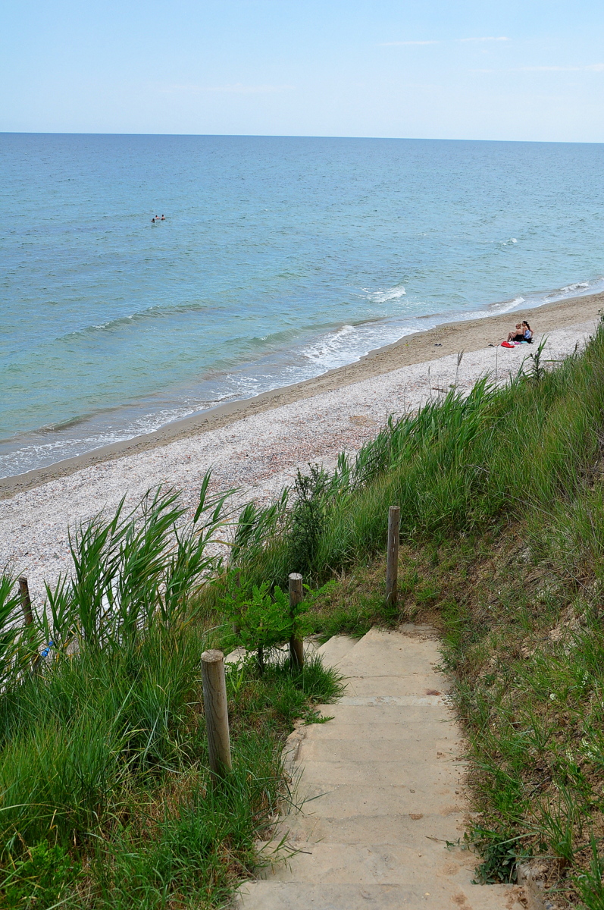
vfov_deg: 59.6
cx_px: 302
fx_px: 795
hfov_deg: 41.6
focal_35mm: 32
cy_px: 455
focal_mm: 21
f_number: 10
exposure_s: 1/400
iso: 400
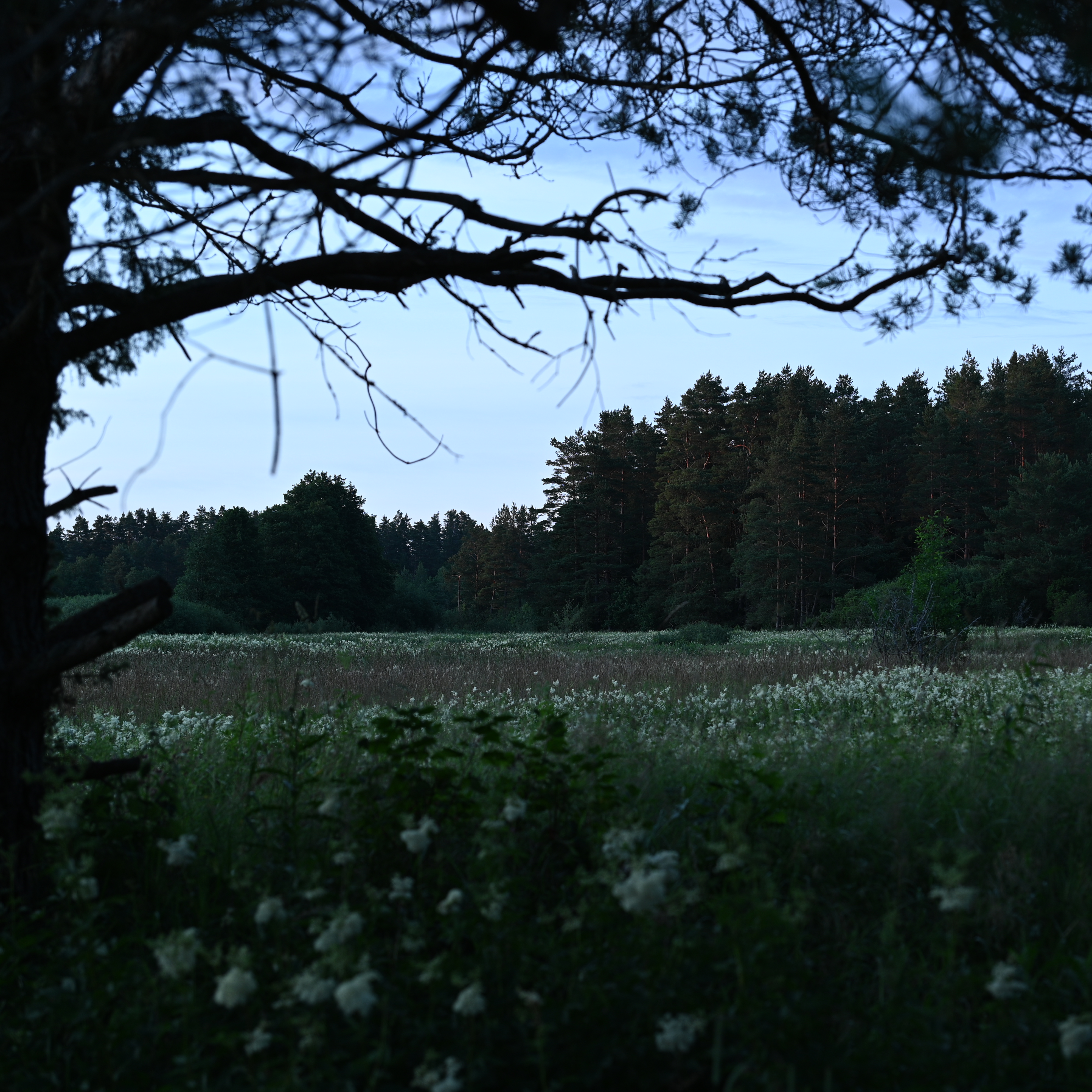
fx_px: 2534
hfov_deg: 24.2
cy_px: 546
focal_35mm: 71
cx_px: 750
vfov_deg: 24.3
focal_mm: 55
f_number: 4
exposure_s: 1/100
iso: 140
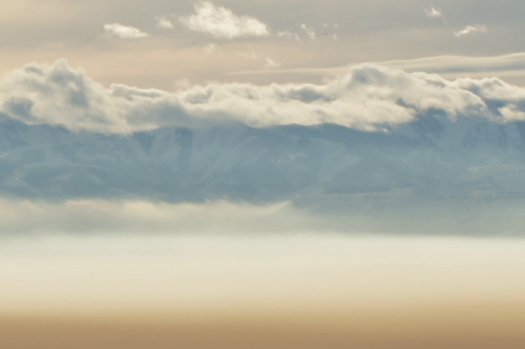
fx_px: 6142
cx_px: 43
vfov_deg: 3.3
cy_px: 293
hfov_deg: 4.9
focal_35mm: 422
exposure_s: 1/125
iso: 100
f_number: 16
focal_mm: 55
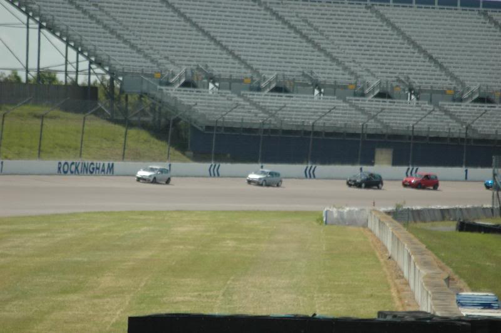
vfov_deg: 3.0
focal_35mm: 450
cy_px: 166
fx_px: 6254
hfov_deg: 4.6
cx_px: 250
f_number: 5.6
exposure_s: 1/500
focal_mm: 300
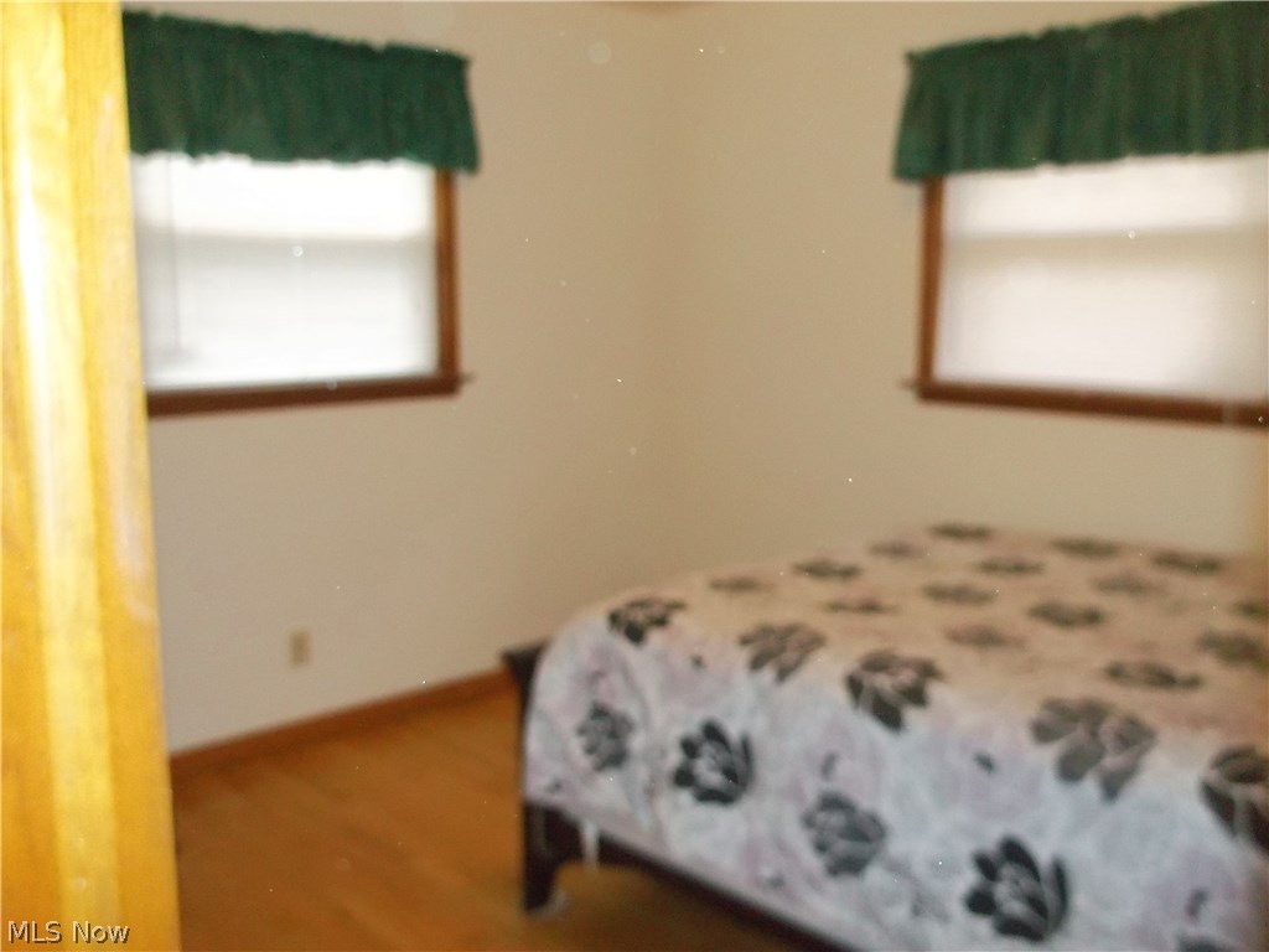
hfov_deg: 55.4
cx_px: 634
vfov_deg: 42.9
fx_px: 1210
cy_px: 476
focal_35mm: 33
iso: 320
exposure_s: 1/30
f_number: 3.3
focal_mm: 5.9
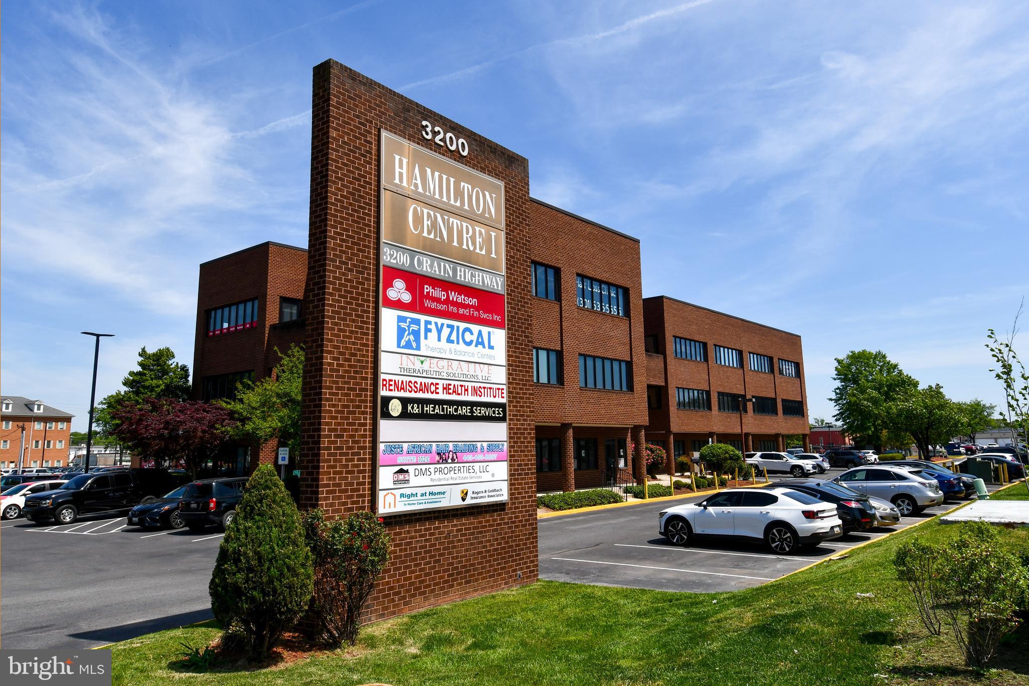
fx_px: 629
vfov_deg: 57.2
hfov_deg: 78.6
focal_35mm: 22
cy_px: 343
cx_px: 514
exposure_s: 1/400
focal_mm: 15
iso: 100
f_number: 10
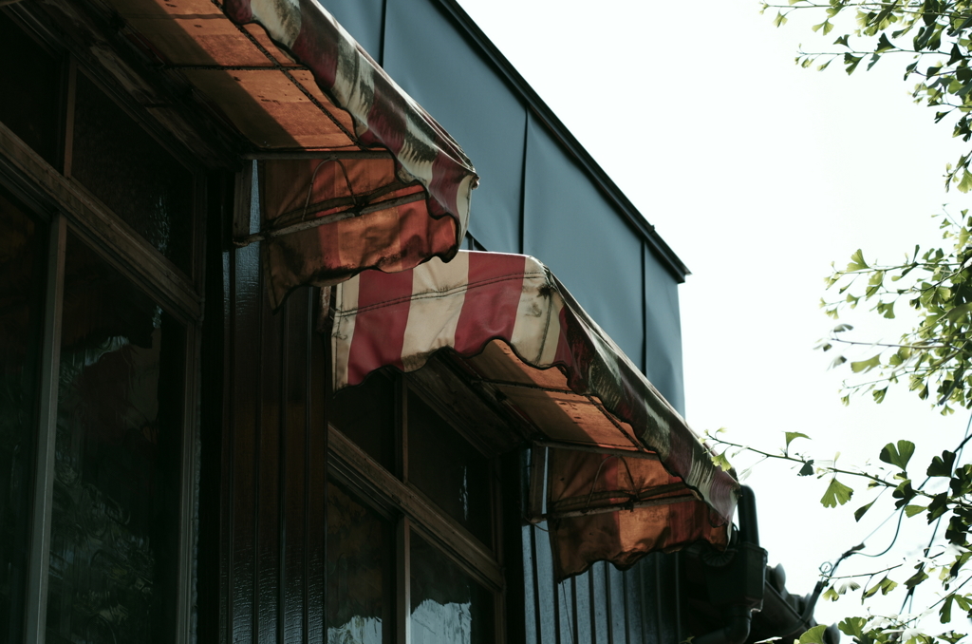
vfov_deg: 13.0
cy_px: 322
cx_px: 486
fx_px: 2829
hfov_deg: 19.5
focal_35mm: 105
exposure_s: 1/400
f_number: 4
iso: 100
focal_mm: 70
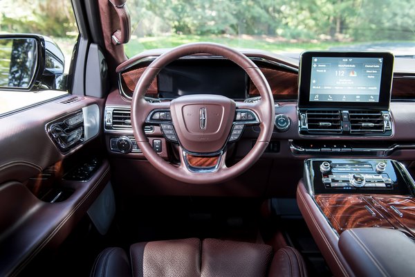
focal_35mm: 32
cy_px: 138
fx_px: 369
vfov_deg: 41.1
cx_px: 208
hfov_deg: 58.7
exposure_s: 1/30
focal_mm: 32
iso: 64
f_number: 4
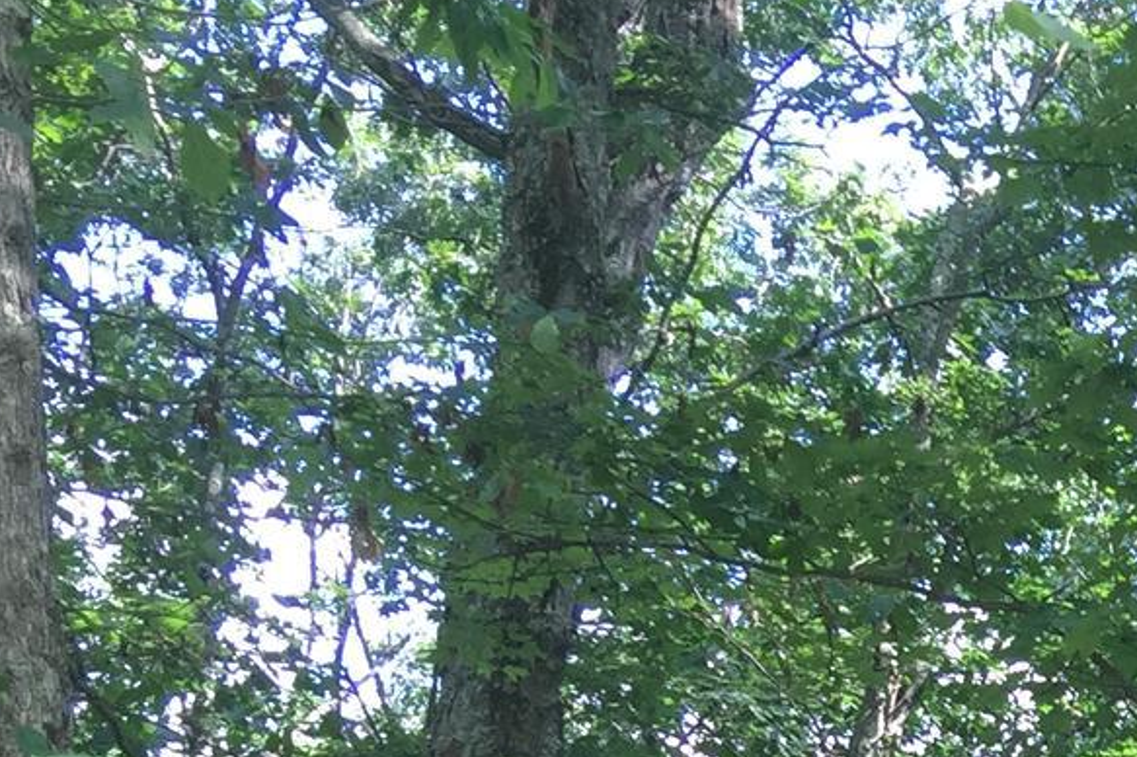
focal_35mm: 106
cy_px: 1485
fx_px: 3346
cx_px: 1685
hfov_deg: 17.4
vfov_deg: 11.7
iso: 32
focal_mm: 4.15
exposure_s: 1/120
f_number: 2.2
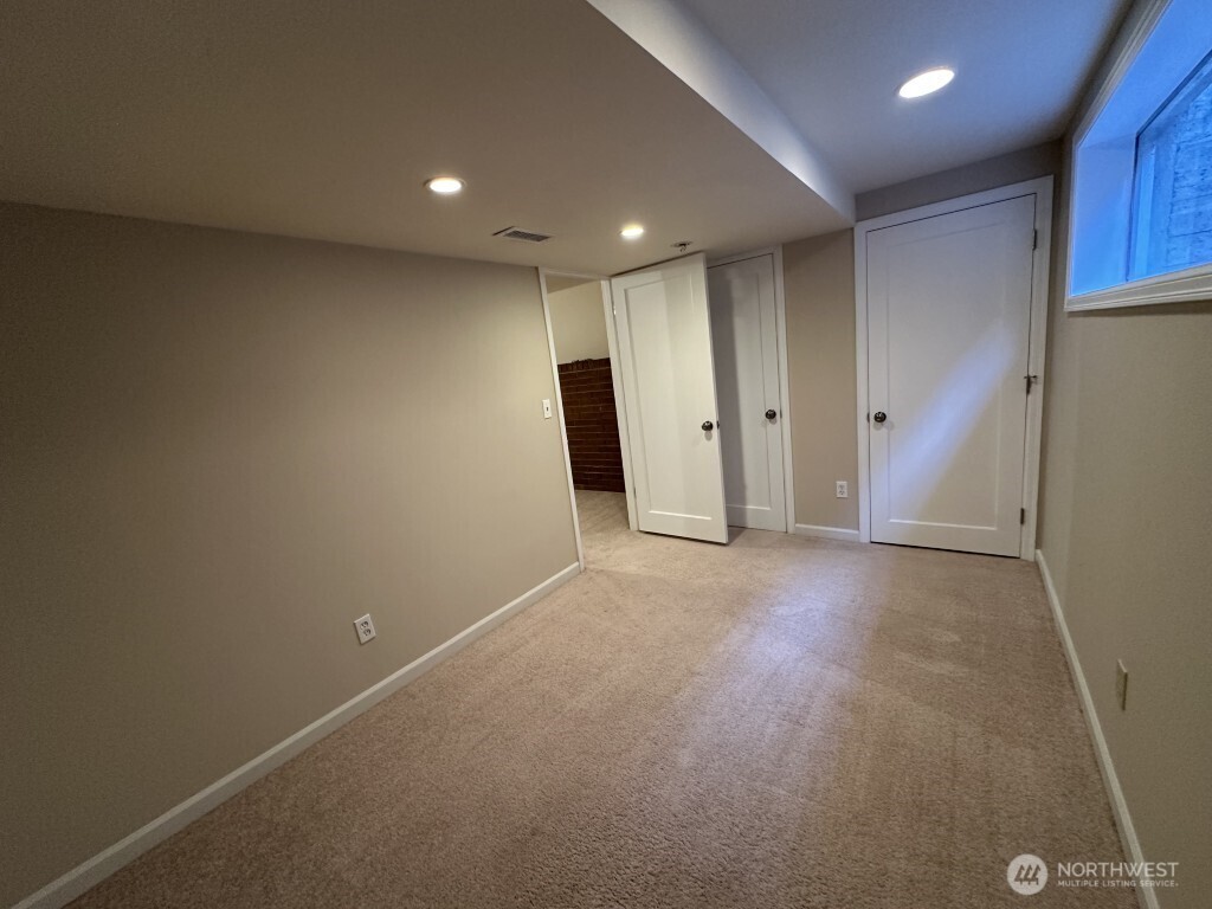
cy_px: 454
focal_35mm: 14
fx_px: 490
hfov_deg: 102.1
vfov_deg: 85.7
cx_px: 606
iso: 320
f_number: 2.2
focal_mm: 2.22
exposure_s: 1/60
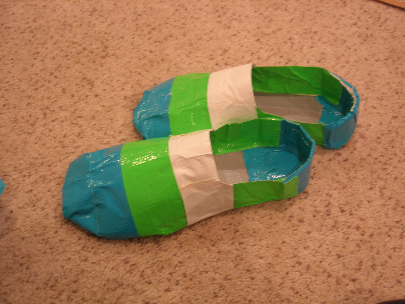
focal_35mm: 41
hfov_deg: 45.8
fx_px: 480
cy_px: 152
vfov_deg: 35.1
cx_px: 202
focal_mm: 8.5
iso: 64
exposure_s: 1/5.3
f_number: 2.9
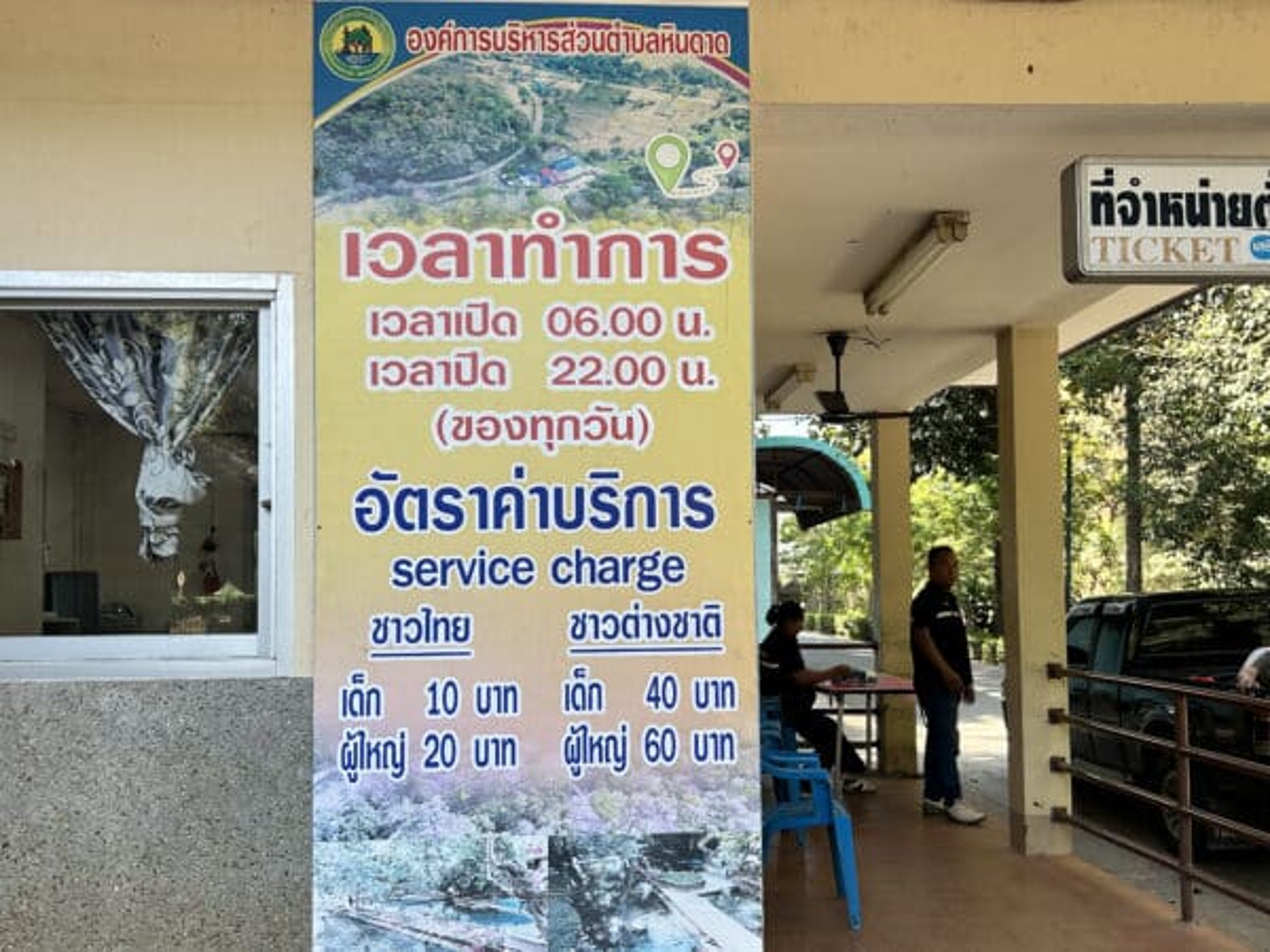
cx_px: 635
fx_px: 954
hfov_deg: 67.3
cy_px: 476
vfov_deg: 53.1
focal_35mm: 26
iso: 50
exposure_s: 1/325
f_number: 1.5
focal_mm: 5.7
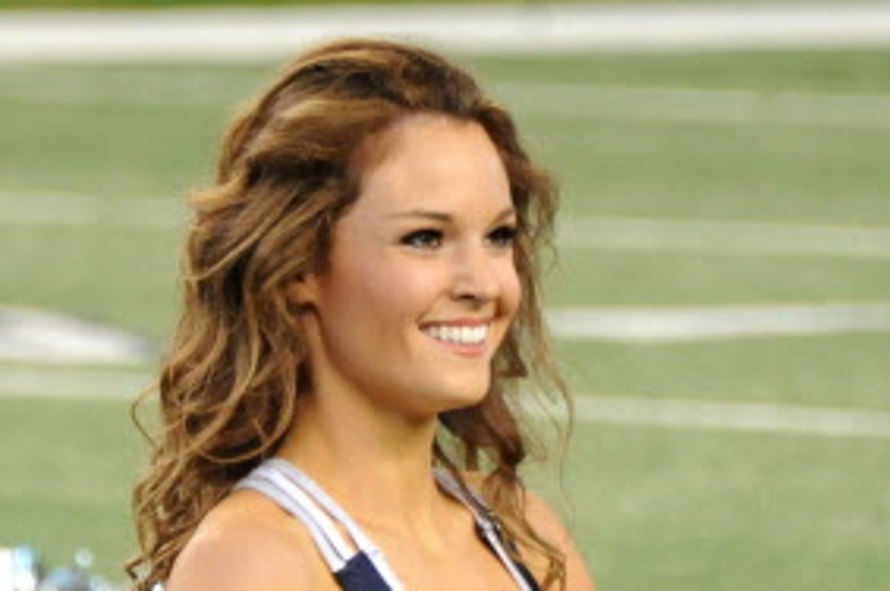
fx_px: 26792
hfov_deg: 1.9
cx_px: 223
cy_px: 602
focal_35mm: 1085
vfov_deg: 1.3
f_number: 5.6
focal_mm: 300
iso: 3200
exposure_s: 1/320
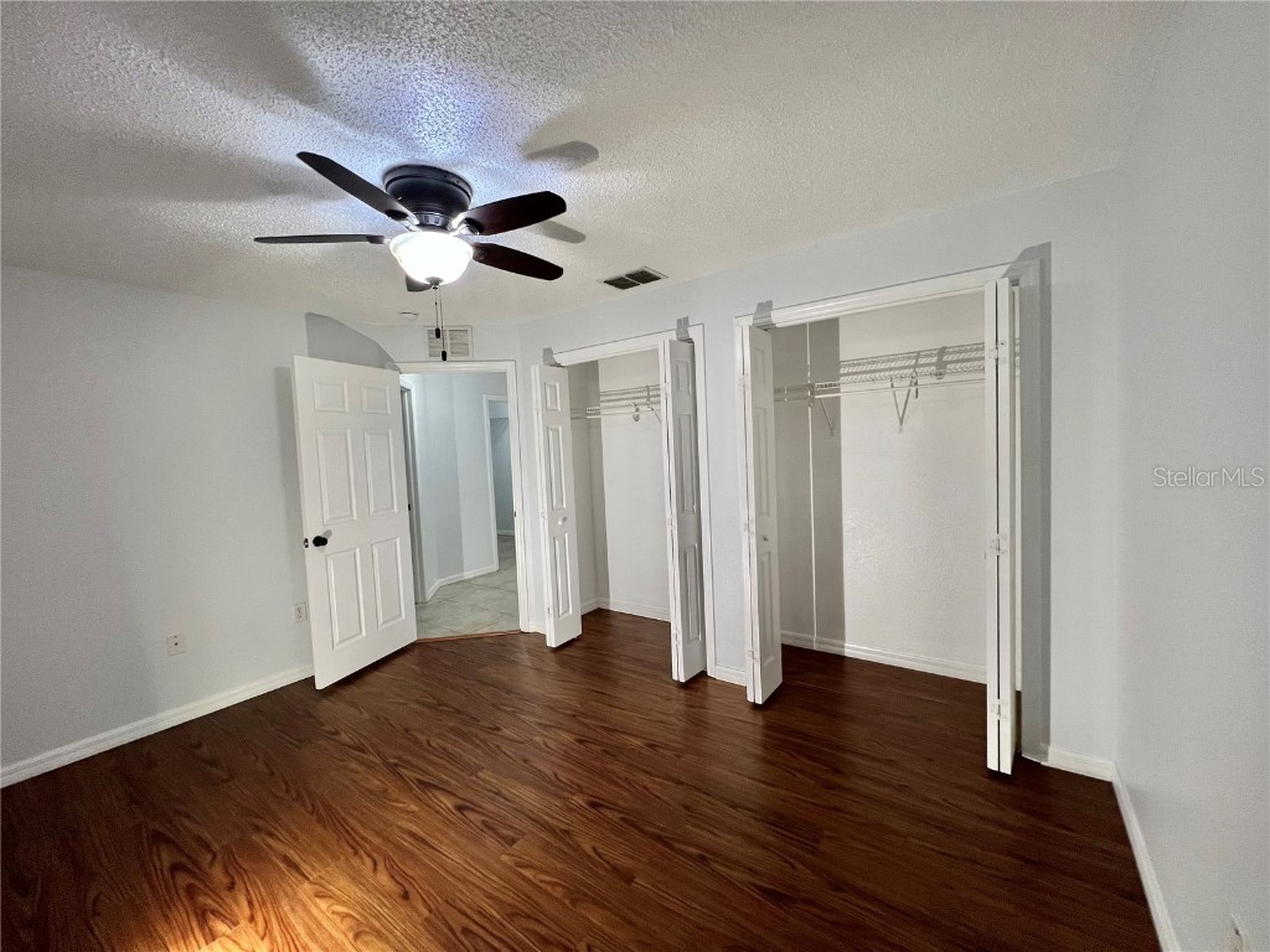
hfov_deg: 106.2
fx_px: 477
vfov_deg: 89.9
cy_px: 476
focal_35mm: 13
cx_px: 635
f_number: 1.8
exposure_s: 1/60
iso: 160
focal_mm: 1.57
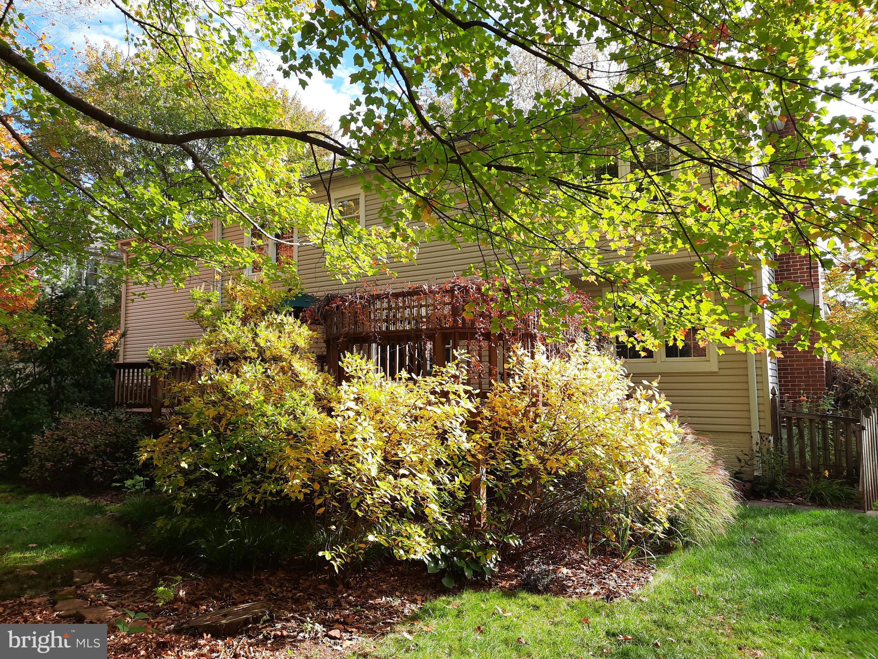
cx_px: 439
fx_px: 634
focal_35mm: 25
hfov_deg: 69.4
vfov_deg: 54.9
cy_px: 330
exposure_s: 1/283
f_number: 2
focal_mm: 4.6
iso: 32
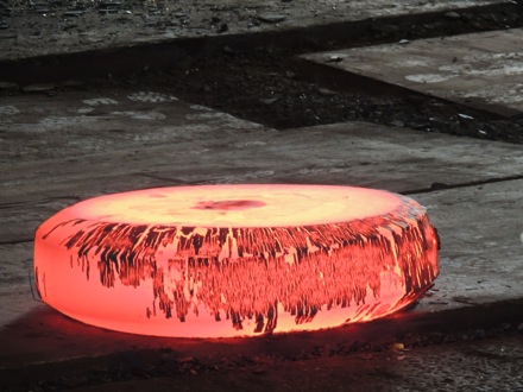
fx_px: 4533
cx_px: 262
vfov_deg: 5.0
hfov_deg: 6.6
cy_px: 196
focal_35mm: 300
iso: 800
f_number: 4.8
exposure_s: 1/20
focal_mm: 53.5
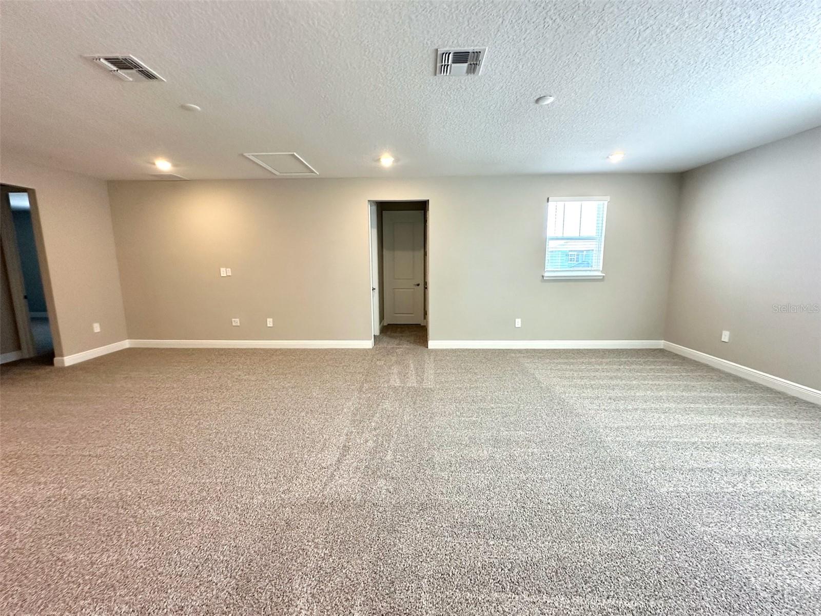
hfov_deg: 102.1
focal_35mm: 14
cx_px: 410
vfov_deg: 85.7
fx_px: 332
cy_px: 308
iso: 200
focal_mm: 2.22
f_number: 2.2
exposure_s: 1/120
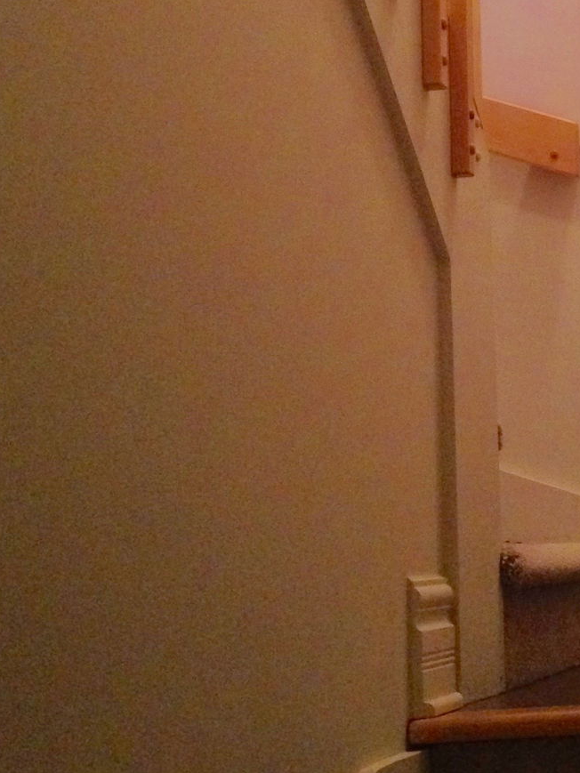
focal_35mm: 81
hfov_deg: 17.5
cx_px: 675
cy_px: 158
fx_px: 1809
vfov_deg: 23.8
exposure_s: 1/20
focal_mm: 4.12
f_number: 2.4
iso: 320
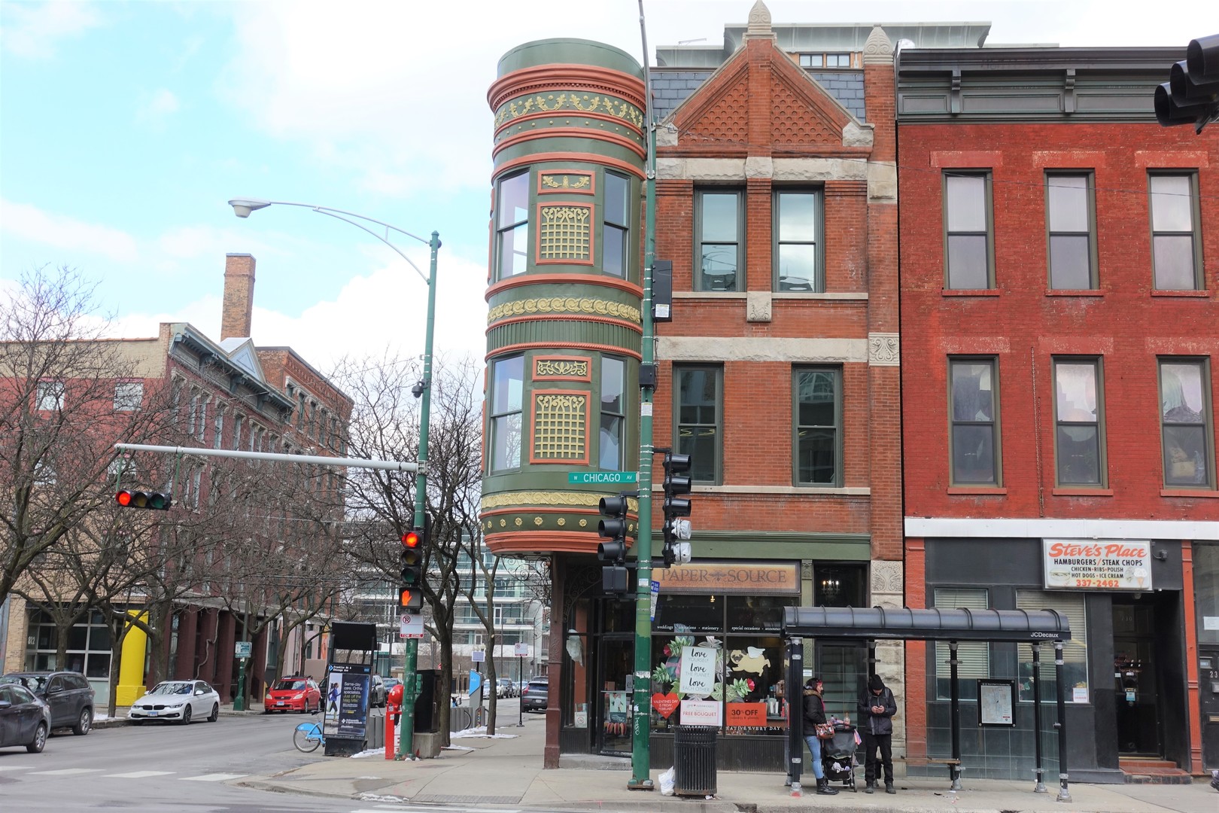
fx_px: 1422
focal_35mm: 42
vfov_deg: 31.9
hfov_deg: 46.4
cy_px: 406
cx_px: 610
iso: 125
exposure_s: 1/200
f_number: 5.6
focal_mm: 15.31
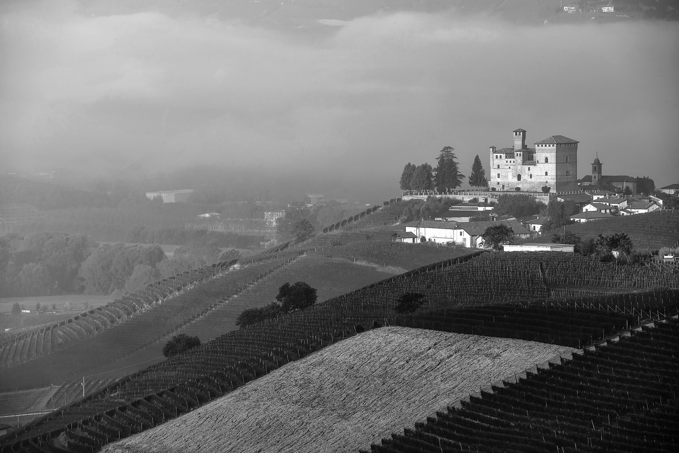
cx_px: 340
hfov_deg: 8.6
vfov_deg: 5.7
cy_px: 226
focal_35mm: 240
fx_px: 4528
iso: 64
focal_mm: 240
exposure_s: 1/30
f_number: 11
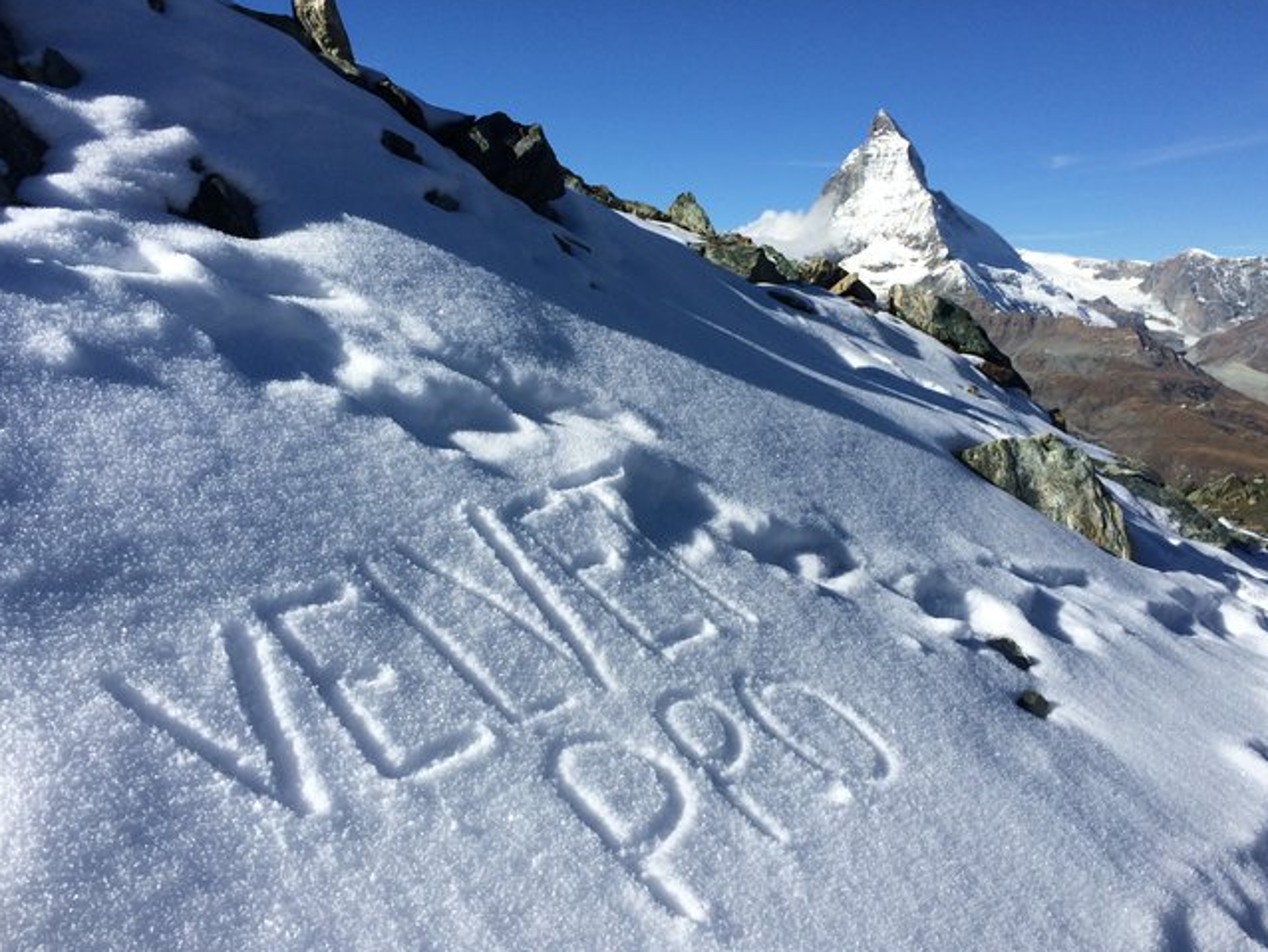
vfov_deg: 46.8
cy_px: 482
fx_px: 1099
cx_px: 638
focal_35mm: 30
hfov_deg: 59.9
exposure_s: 1/4115
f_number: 2.2
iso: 32
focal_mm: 4.15
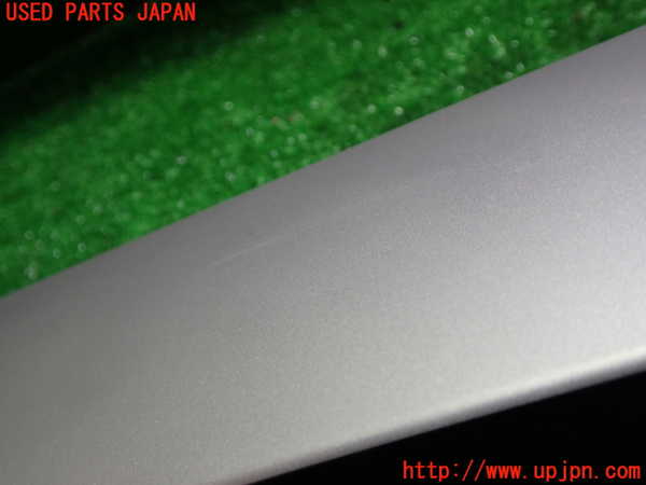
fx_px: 597
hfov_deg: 56.8
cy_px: 242
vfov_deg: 44.2
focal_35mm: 32
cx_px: 323
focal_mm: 5.79
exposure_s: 1/40
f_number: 2.4
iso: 200
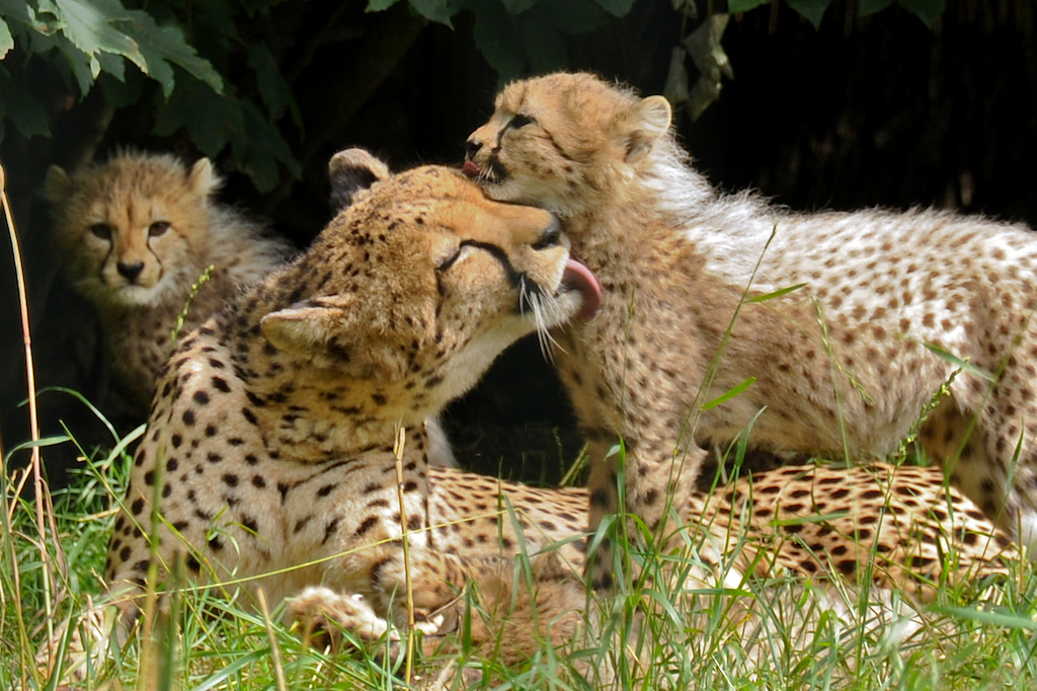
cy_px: 346
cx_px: 518
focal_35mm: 158
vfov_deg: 8.7
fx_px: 4535
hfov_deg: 13.0
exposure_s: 1/200
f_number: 5.6
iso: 200
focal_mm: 105
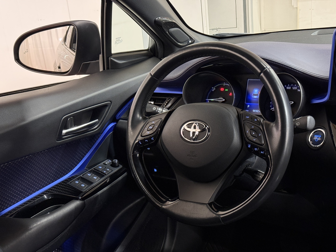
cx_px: 168
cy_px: 126
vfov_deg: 30.3
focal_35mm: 48
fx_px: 466
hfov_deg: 39.7
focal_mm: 6.76
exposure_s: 1/42
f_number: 1.78
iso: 250
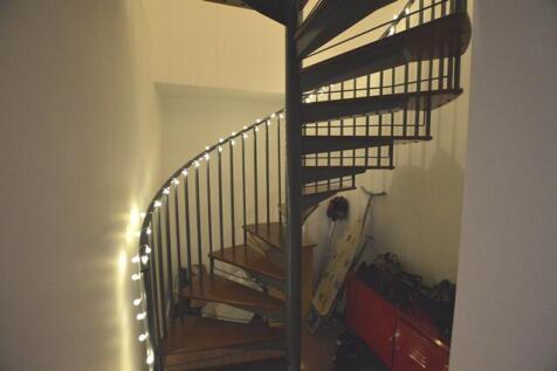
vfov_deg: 77.3
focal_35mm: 15
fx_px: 232
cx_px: 278
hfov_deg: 100.4
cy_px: 186
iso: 2800
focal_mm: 10
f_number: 3.5
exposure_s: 1/60
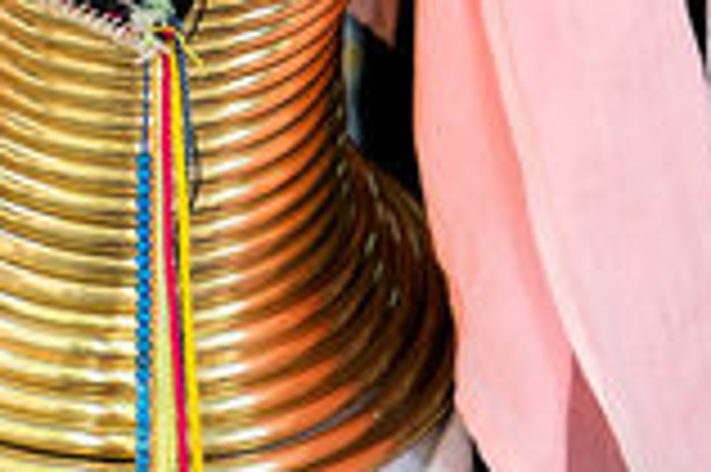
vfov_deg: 4.7
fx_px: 5702
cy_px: -270
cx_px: 176
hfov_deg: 7.1
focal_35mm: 289
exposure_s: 1/40
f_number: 4
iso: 320
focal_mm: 50.5
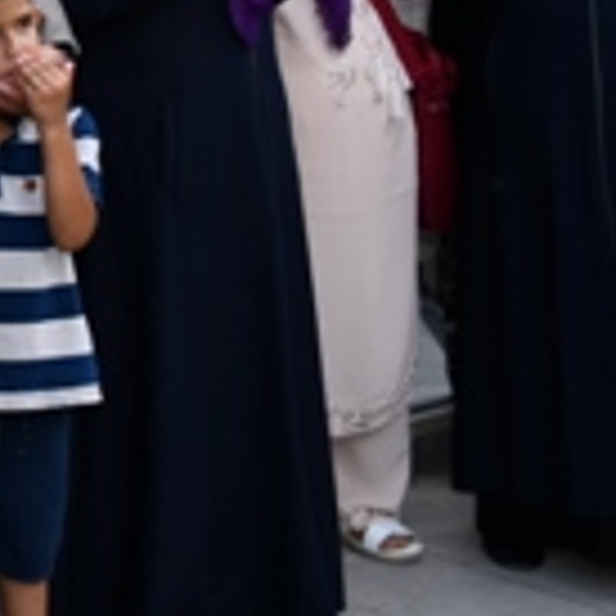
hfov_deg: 13.2
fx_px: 2154
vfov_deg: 15.5
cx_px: -742
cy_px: -173
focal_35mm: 107
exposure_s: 1/250
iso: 100
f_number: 5
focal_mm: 18
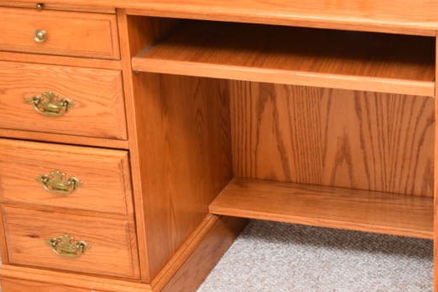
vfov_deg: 13.7
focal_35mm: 100
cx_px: 300
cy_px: 153
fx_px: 1216
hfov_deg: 20.3
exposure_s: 1/80
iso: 800
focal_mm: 35
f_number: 4.5
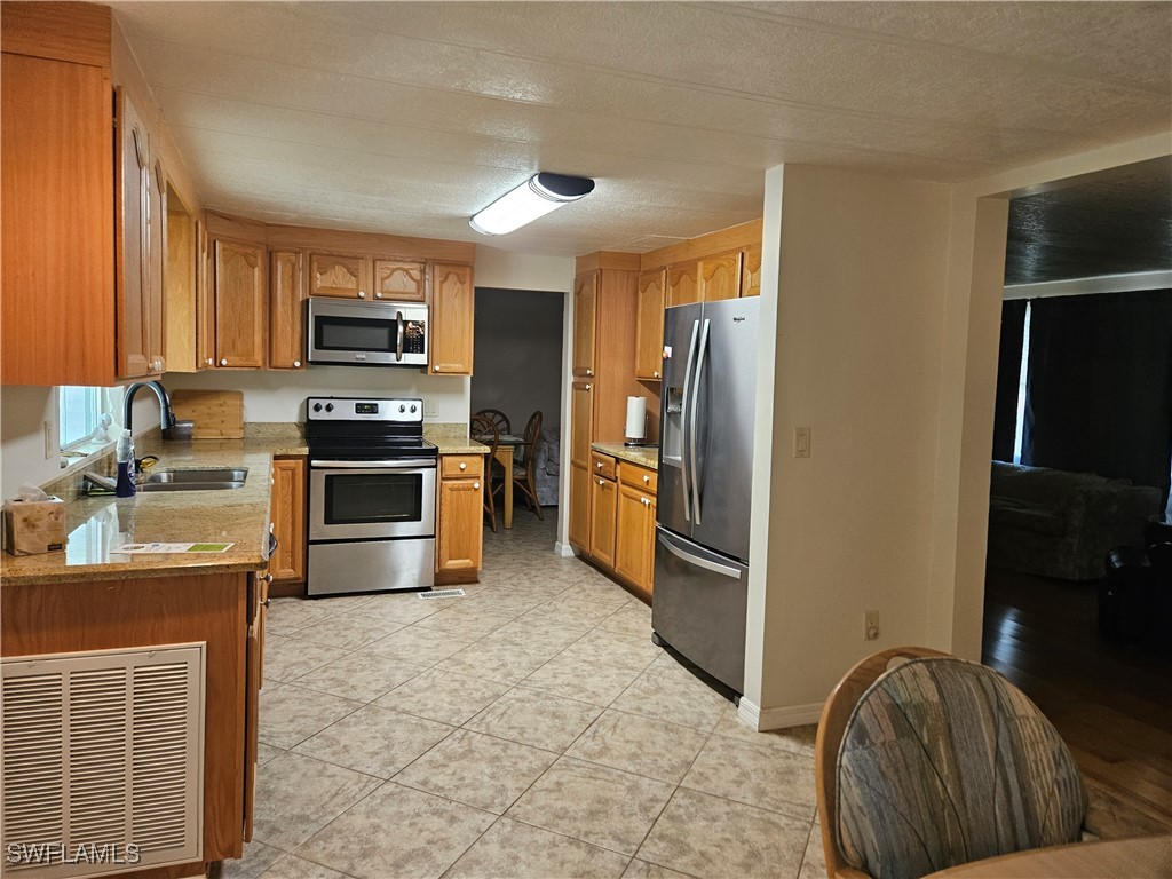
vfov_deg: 58.9
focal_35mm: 23
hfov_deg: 73.9
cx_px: 586
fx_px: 779
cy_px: 440
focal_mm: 5.4
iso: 250
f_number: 1.8
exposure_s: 1/120
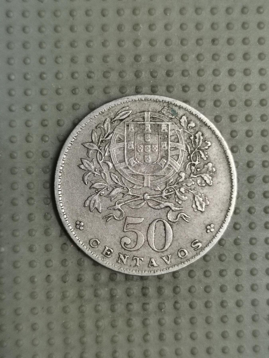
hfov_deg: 28.0
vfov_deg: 36.8
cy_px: 179
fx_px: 539
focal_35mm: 52
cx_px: 134
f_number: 1.8
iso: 400
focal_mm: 4.75
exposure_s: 1/25.7
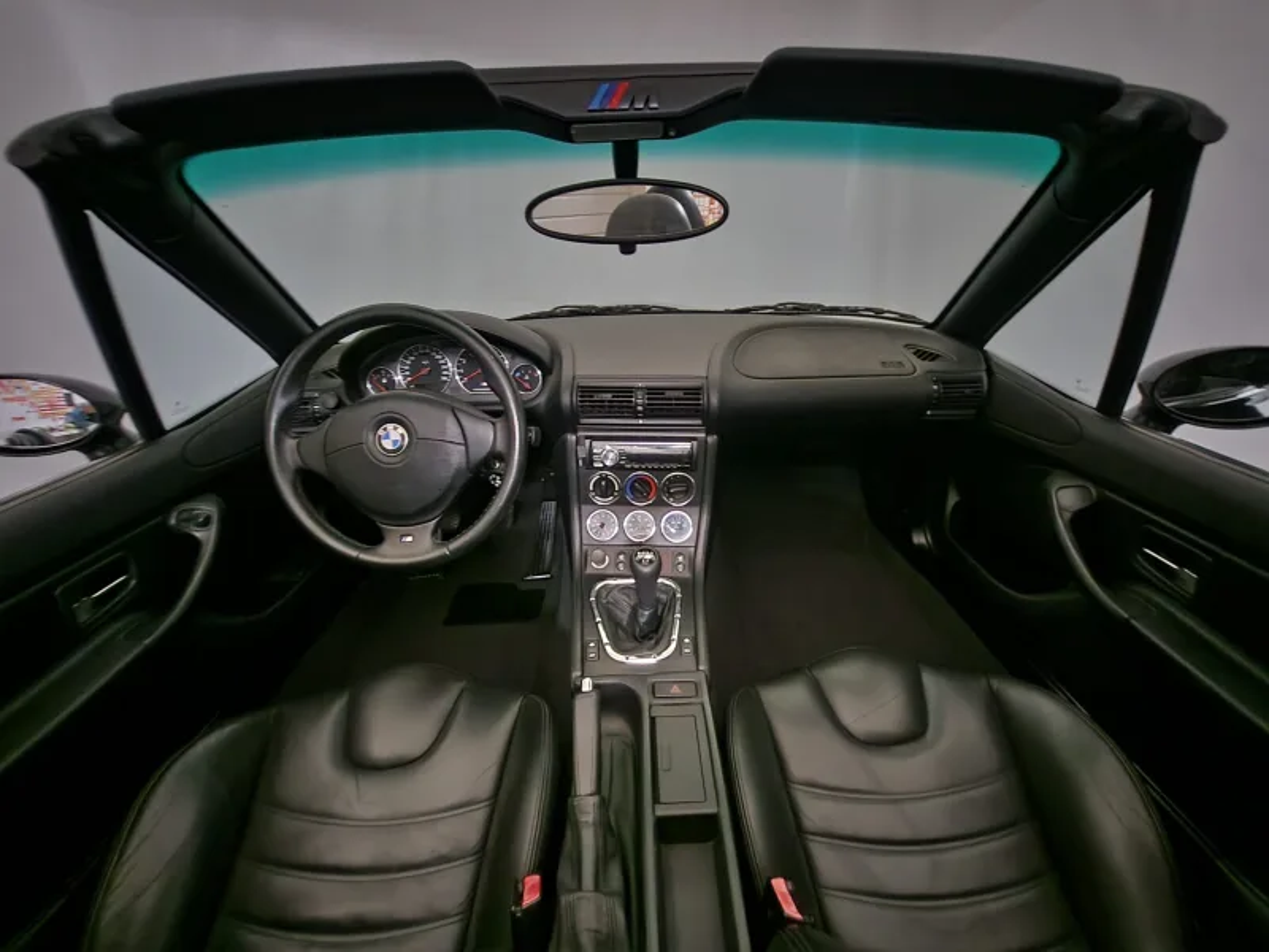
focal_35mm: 13
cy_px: 476
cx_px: 634
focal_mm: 1.7
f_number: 2.2
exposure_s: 1/4
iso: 400
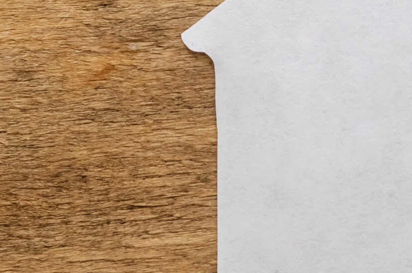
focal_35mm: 185
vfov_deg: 7.4
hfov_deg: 11.1
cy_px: 95
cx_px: 283
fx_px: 2113
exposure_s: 1/125
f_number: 5.6
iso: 100
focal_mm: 40
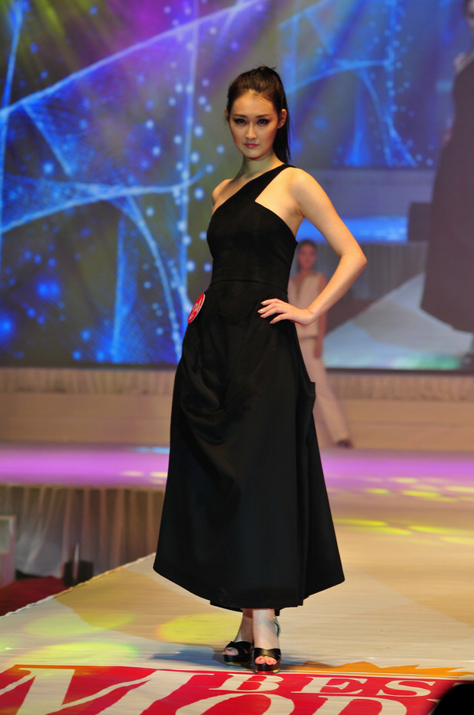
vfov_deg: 11.5
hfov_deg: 7.6
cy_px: 339
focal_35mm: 179
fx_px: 3547
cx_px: 231
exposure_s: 1/80
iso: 200
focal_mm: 112
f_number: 4
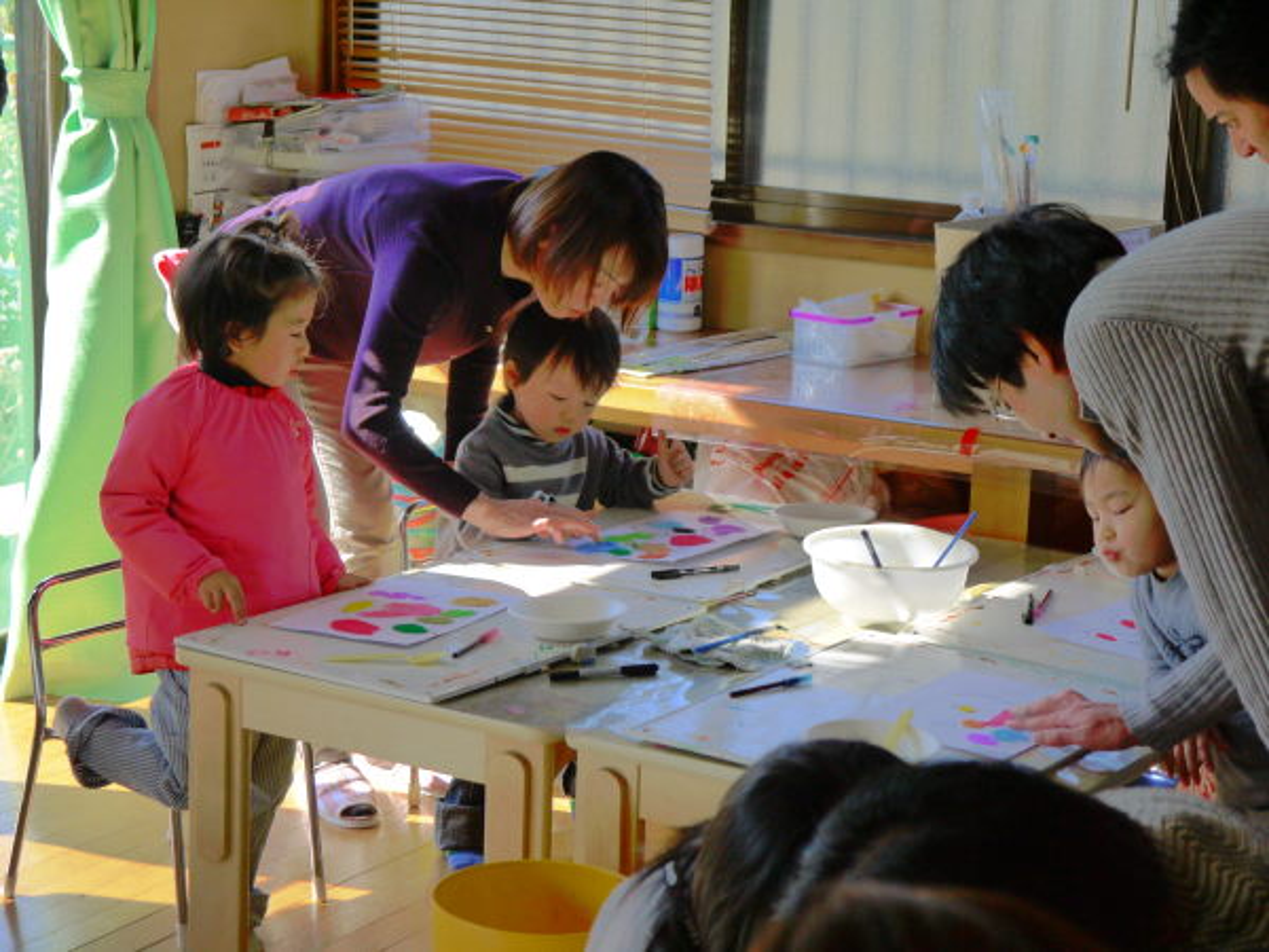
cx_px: 634
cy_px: 476
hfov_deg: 23.3
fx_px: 3079
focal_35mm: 84
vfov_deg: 17.6
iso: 400
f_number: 5.6
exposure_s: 1/125
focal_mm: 42
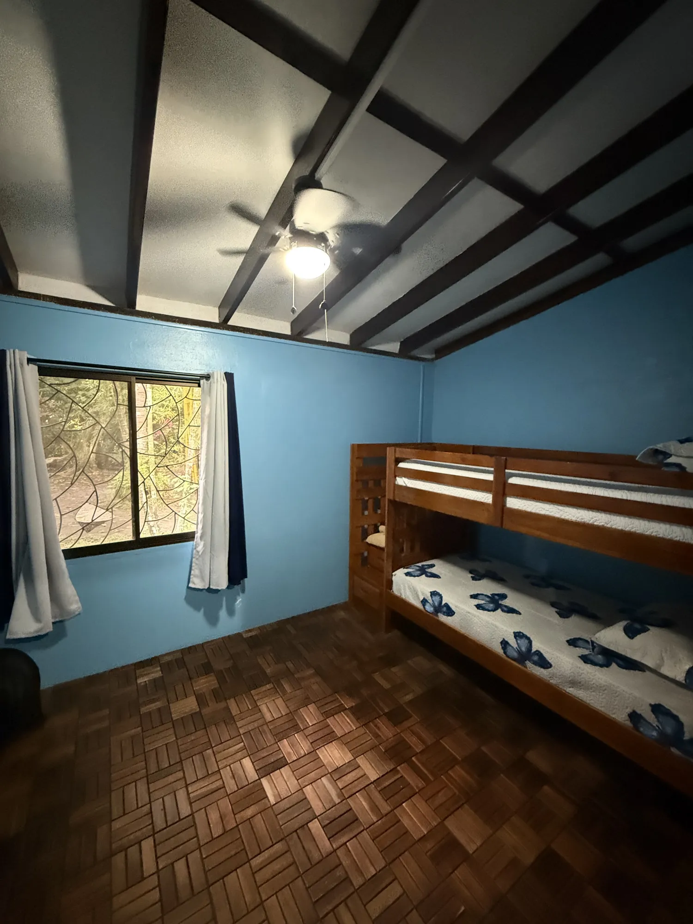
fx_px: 374
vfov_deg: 102.1
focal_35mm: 14
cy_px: 462
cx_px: 346
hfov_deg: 85.7
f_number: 2.2
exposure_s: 1/30
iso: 1250
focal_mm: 2.22
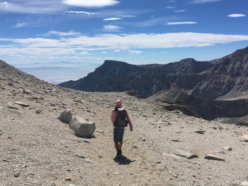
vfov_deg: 44.2
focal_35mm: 32
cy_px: 93
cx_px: 129
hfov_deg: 56.8
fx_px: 229
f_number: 2.2
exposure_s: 1/3846
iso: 25
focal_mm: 4.15
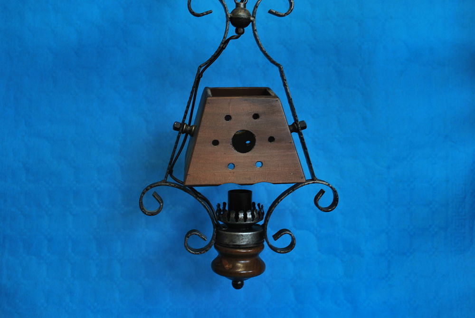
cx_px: 238
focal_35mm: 48
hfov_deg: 41.1
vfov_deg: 28.1
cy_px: 159
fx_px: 634
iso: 100
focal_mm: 32
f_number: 5.6
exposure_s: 1/3
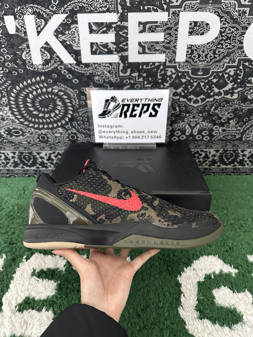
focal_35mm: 24
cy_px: 168
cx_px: 126
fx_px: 234
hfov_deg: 56.8
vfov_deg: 71.6
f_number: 1.78
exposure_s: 1/50
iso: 640
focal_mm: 6.86
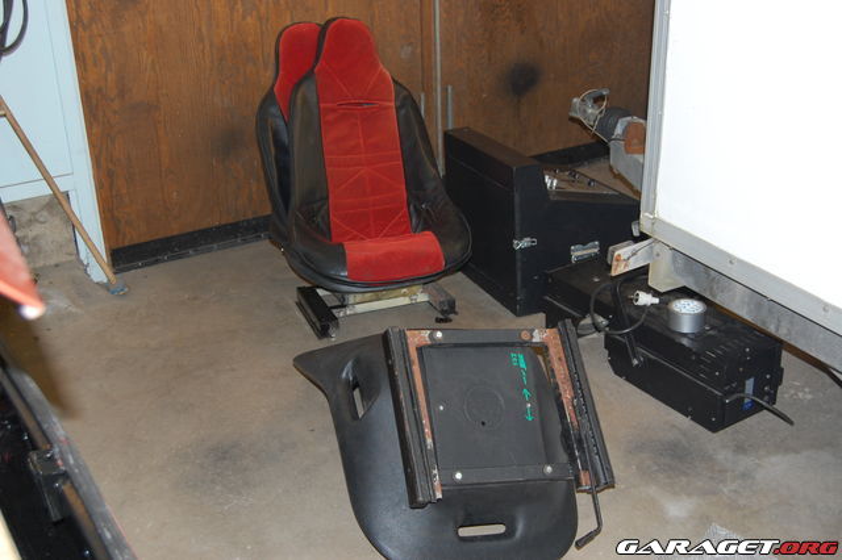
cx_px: 421
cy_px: 280
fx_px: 1052
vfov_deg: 29.8
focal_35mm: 45
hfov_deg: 43.6
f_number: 4.2
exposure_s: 1/60
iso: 400
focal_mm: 30
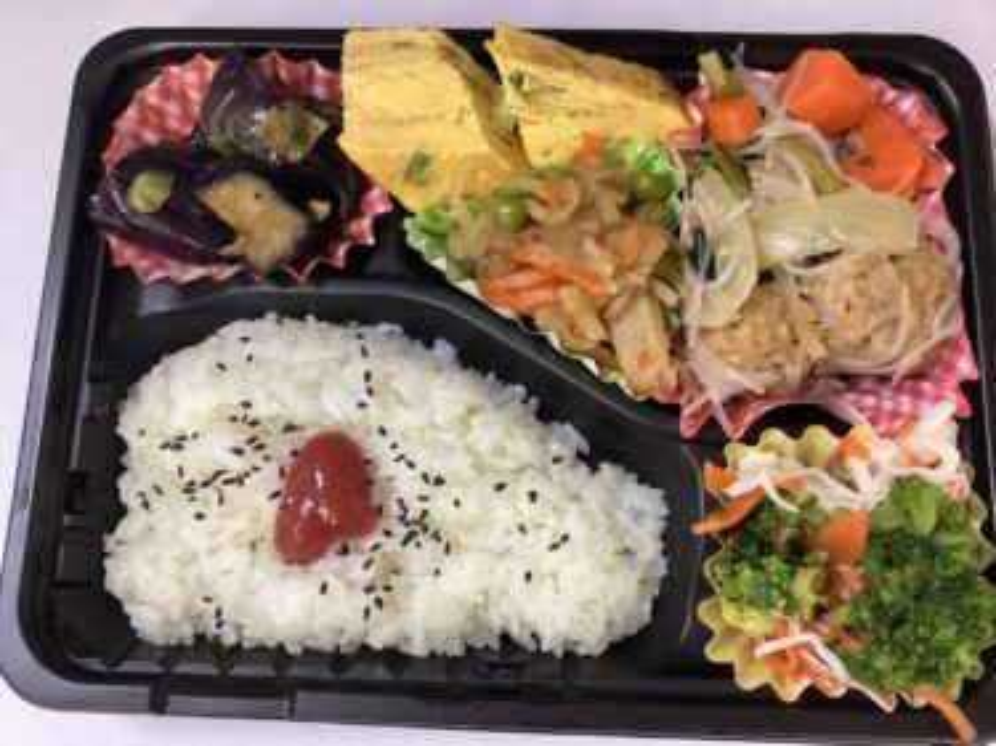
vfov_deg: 45.4
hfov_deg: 58.4
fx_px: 892
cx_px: 498
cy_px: 373
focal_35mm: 31
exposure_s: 1/60
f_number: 2.4
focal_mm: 3.3
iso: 200
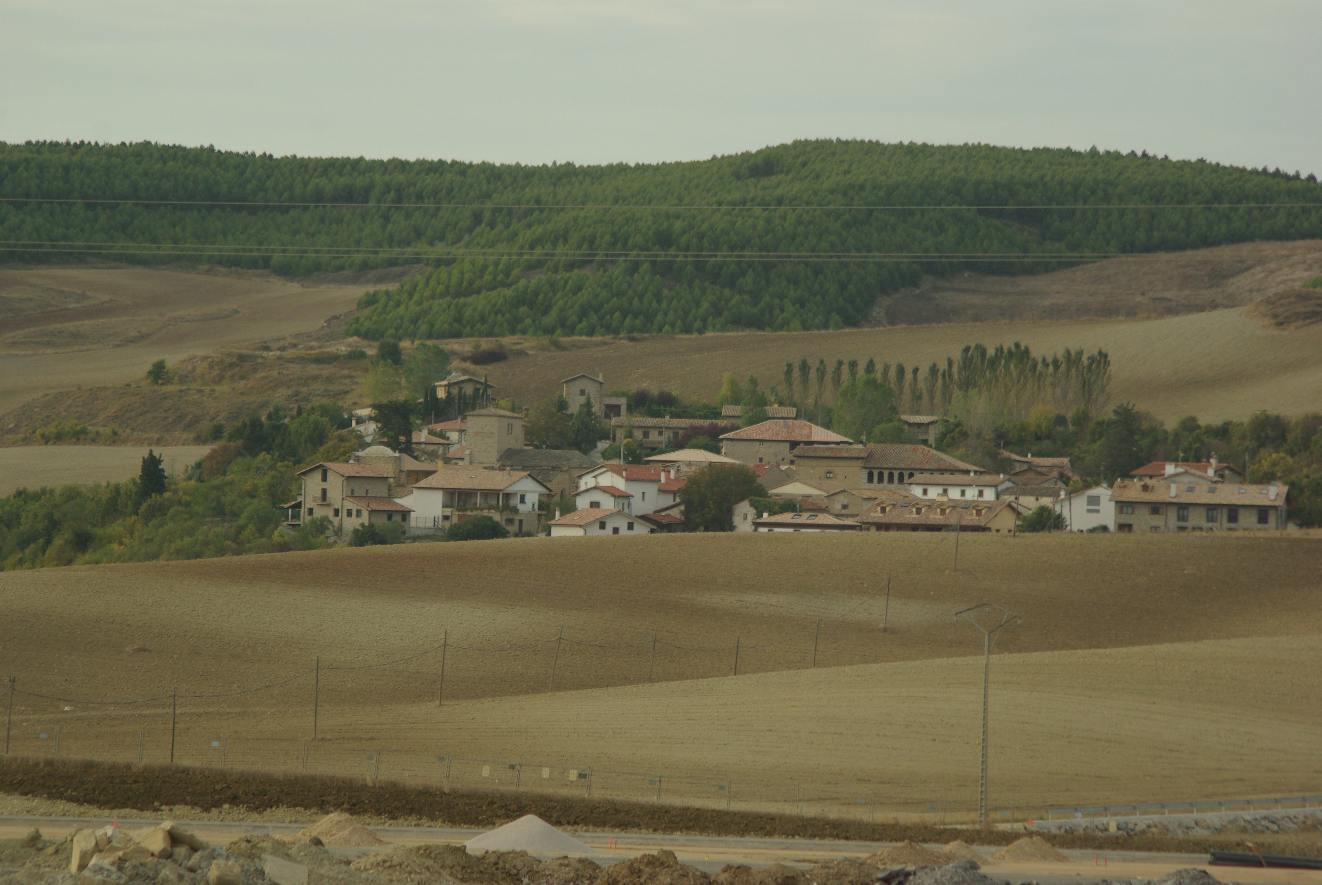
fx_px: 9375
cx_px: 661
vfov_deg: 5.4
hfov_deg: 8.1
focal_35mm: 255
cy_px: 442
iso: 400
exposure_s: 1/500
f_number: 5.6
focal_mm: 170
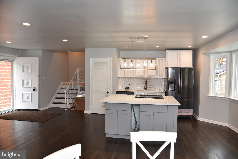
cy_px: 80
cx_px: 119
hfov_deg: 73.7
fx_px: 159
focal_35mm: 24
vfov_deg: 53.1
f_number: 5
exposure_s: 1/100
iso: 800
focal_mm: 24
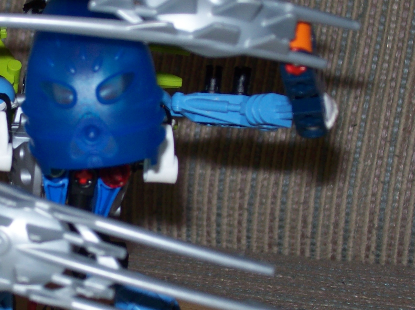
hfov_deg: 15.9
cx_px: 76
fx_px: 1474
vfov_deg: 12.0
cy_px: 201
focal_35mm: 123
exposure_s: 1/97.2
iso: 80
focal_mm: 11.6
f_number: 3.8
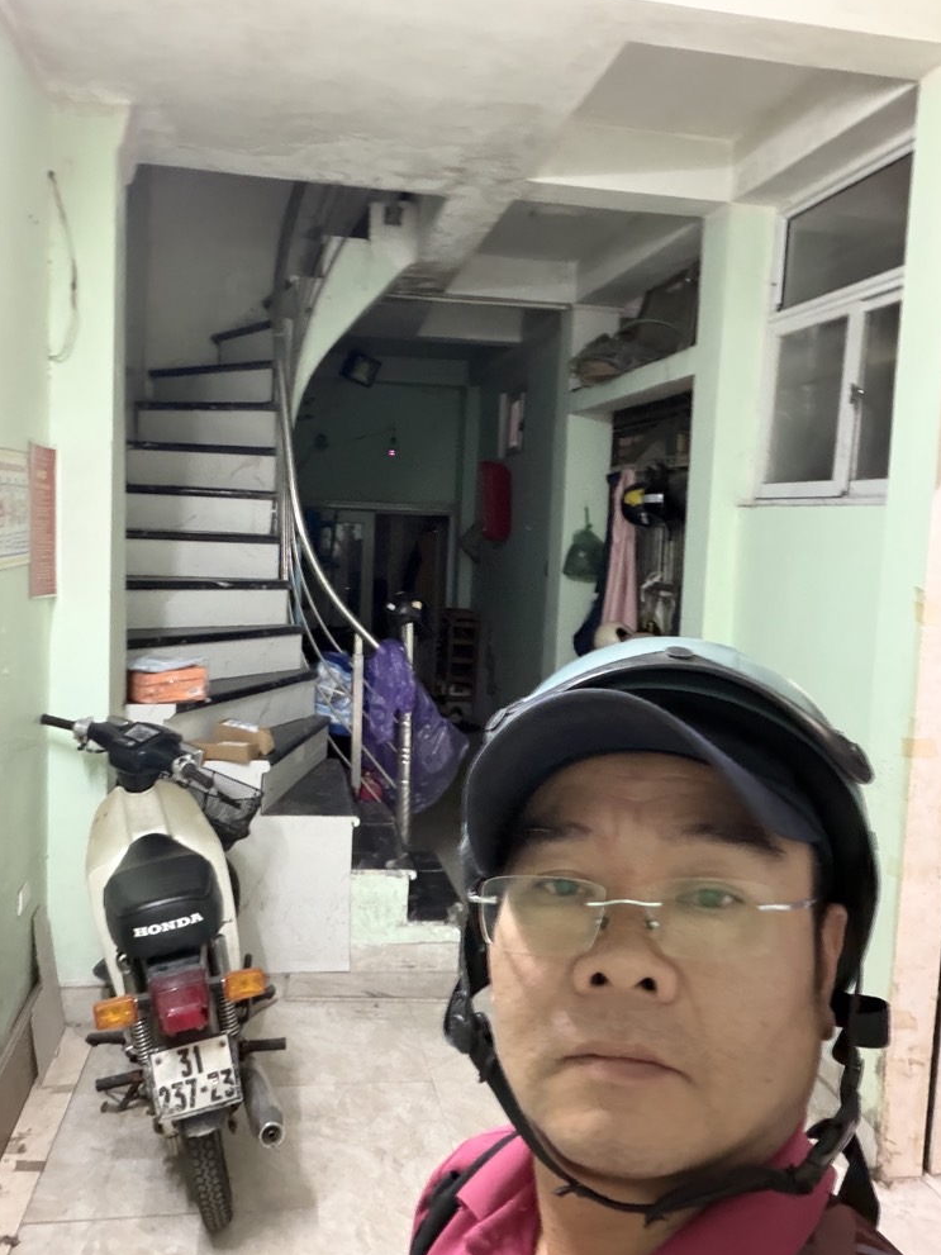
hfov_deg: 45.4
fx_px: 1124
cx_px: 462
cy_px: 632
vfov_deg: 58.4
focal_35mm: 31
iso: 500
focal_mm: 2.71
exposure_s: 1/17
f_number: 1.9
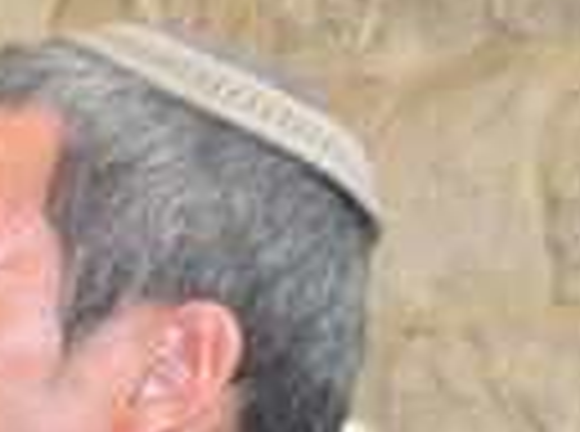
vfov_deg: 9.5
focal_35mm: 149
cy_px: 760
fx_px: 2490
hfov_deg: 11.4
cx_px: -744
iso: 800
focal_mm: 18
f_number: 3.5
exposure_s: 1/20
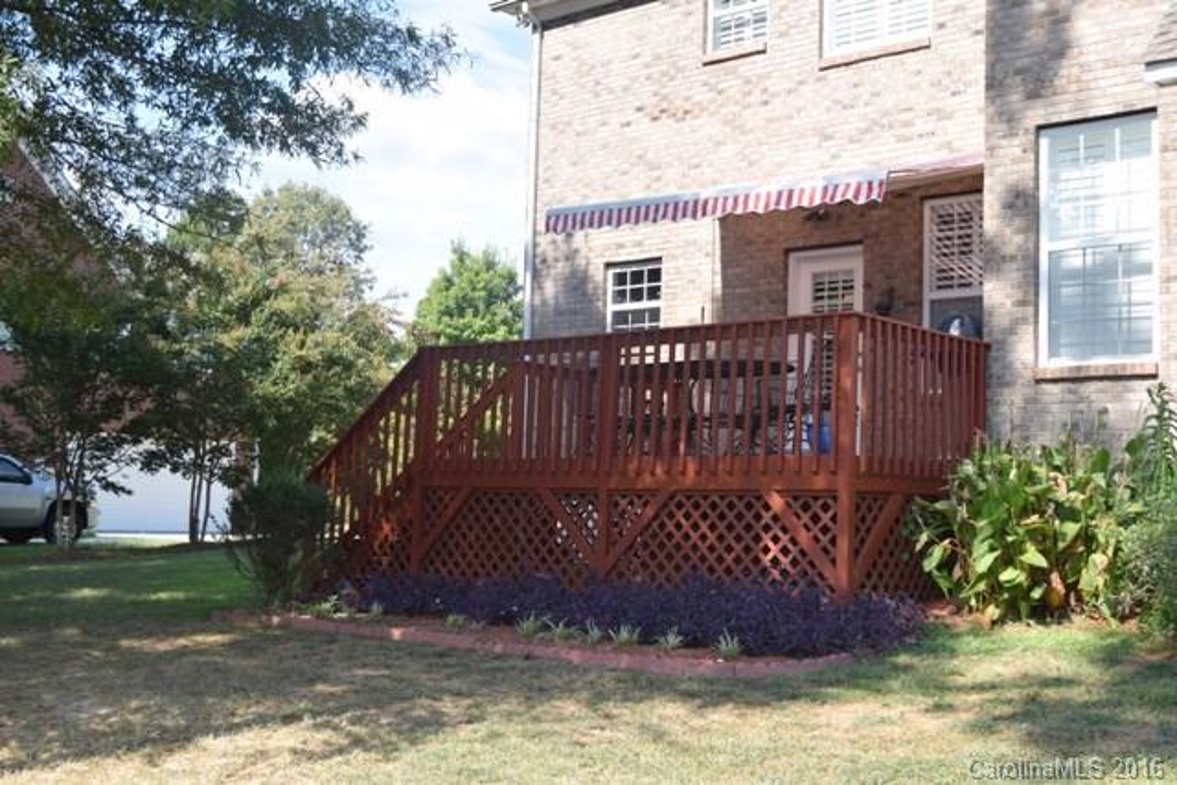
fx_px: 1422
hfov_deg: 45.0
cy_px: 392
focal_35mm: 44
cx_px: 588
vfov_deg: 30.9
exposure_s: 1/160
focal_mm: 29
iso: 100
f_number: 6.3
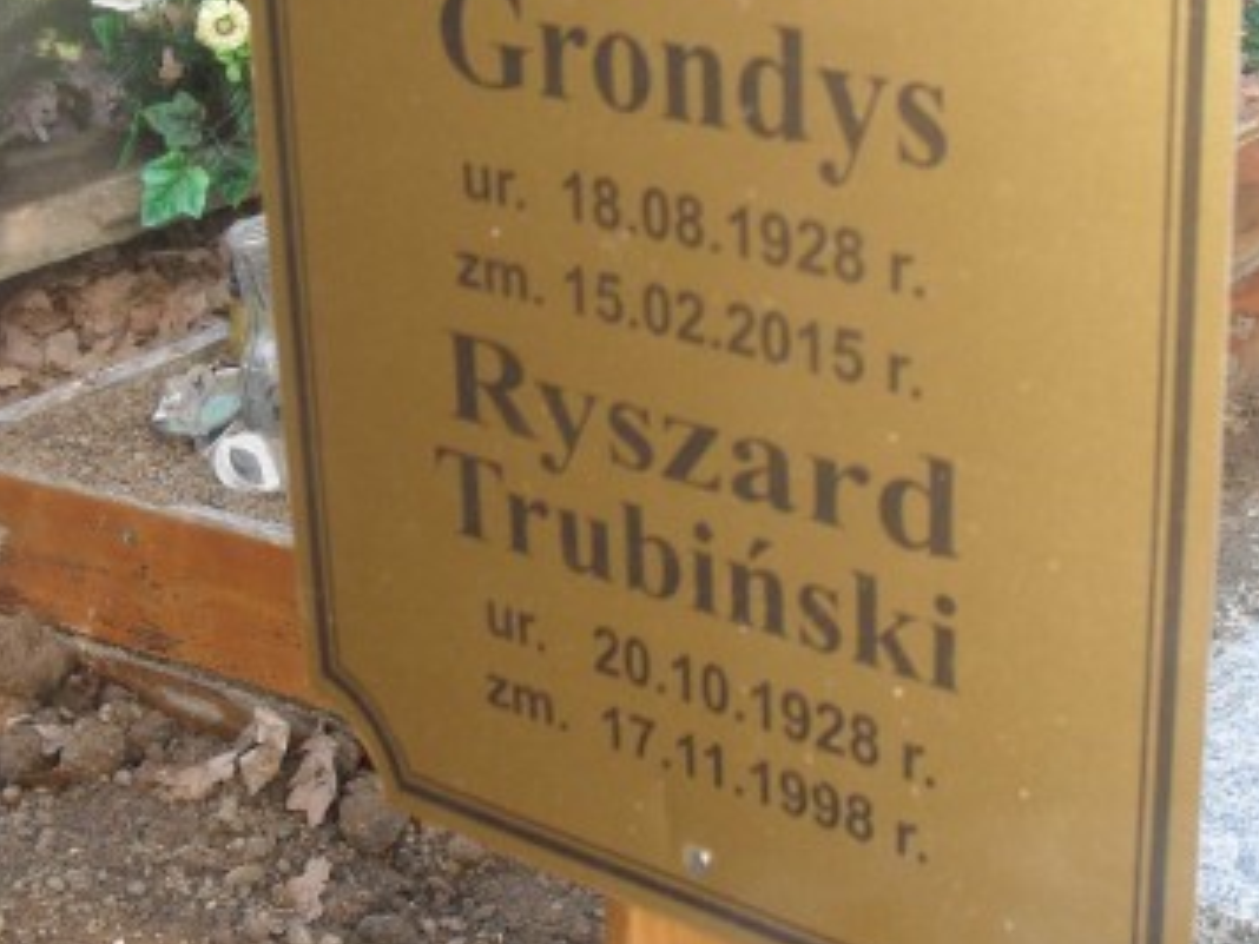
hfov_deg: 30.5
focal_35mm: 63
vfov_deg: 23.0
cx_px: 845
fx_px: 2291
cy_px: 226
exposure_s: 1/125
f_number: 3.2
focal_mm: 6.3
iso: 100
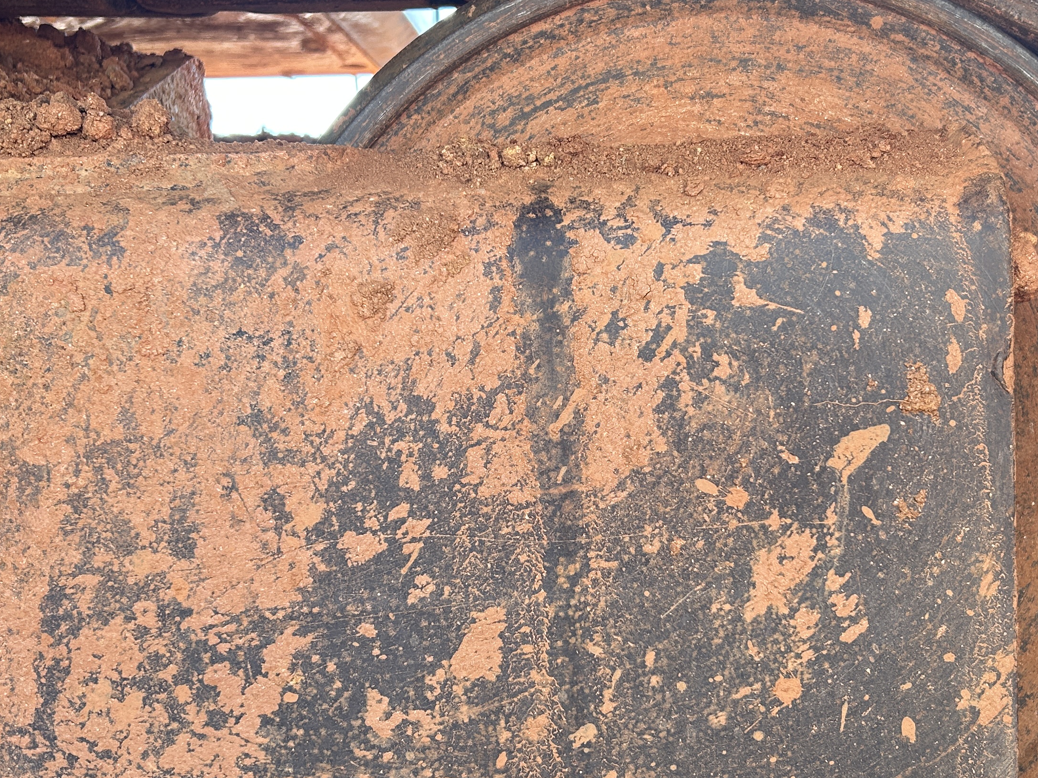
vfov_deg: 30.2
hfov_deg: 39.5
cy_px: 426
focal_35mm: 48
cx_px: 633
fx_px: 1439
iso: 40
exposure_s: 1/261
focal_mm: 5.7
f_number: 1.5
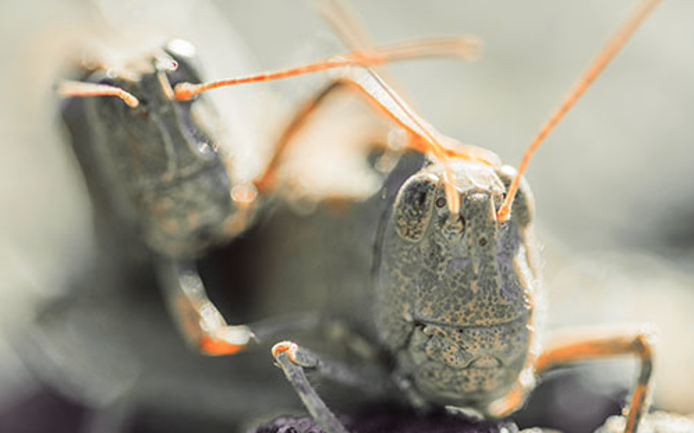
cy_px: 221
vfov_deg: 6.1
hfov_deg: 9.8
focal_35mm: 215
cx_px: 347
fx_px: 4066
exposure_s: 1/250
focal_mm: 210
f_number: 9.5
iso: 220
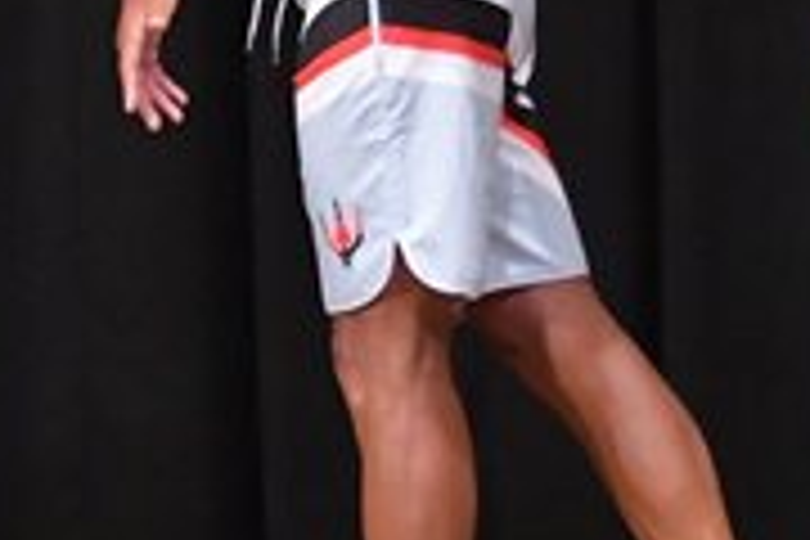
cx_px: -119
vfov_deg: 1.8
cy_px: 94
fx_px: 16829
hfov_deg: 2.8
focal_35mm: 748
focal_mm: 116
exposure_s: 1/400
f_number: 5.6
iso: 6400
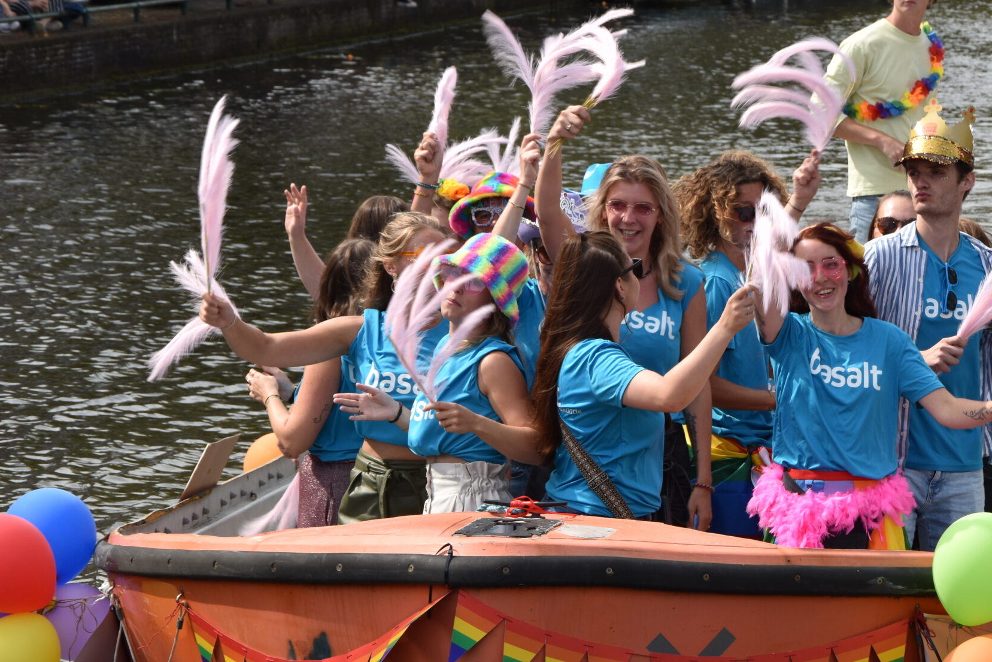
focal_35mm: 174
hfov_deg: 11.8
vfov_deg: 7.9
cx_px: 741
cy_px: 373
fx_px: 4788
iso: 200
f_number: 9
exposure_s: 1/320
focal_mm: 75
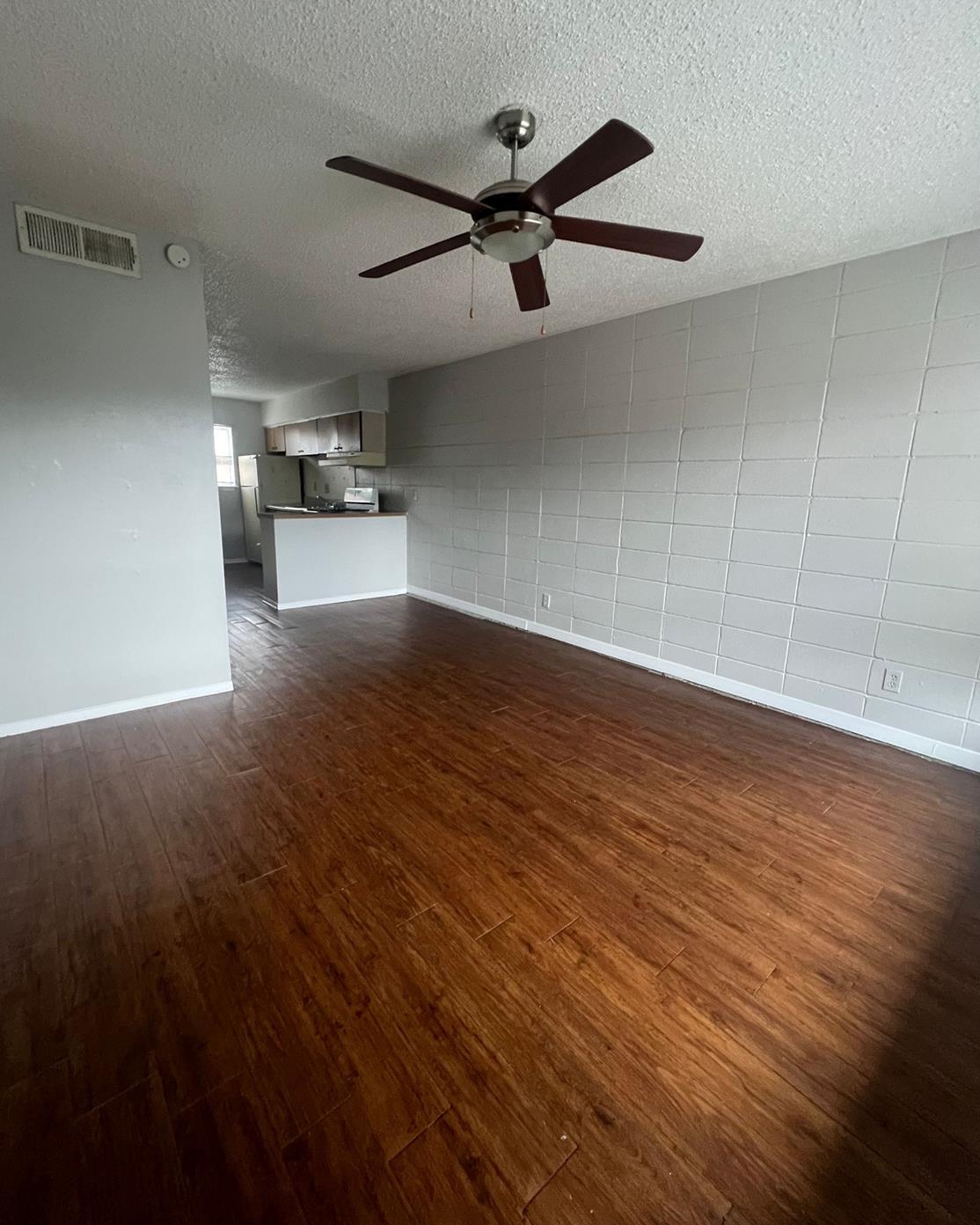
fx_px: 507
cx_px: 479
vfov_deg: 100.7
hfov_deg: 88.0
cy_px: 598
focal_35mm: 14
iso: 500
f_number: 1.8
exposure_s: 1/60
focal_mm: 1.57
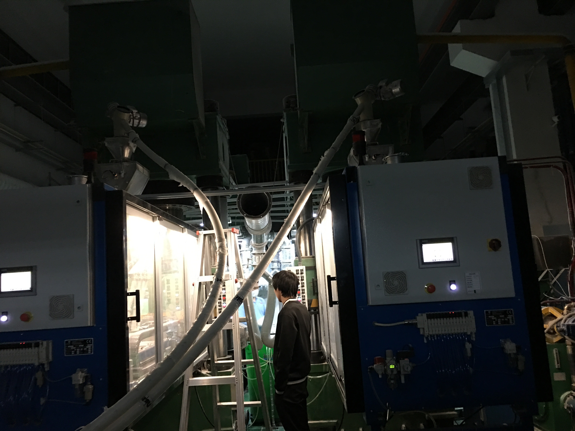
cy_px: 216
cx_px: 288
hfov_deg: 61.7
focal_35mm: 29
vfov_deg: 48.2
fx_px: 482
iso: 100
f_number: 2.2
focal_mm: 4.15
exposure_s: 1/8
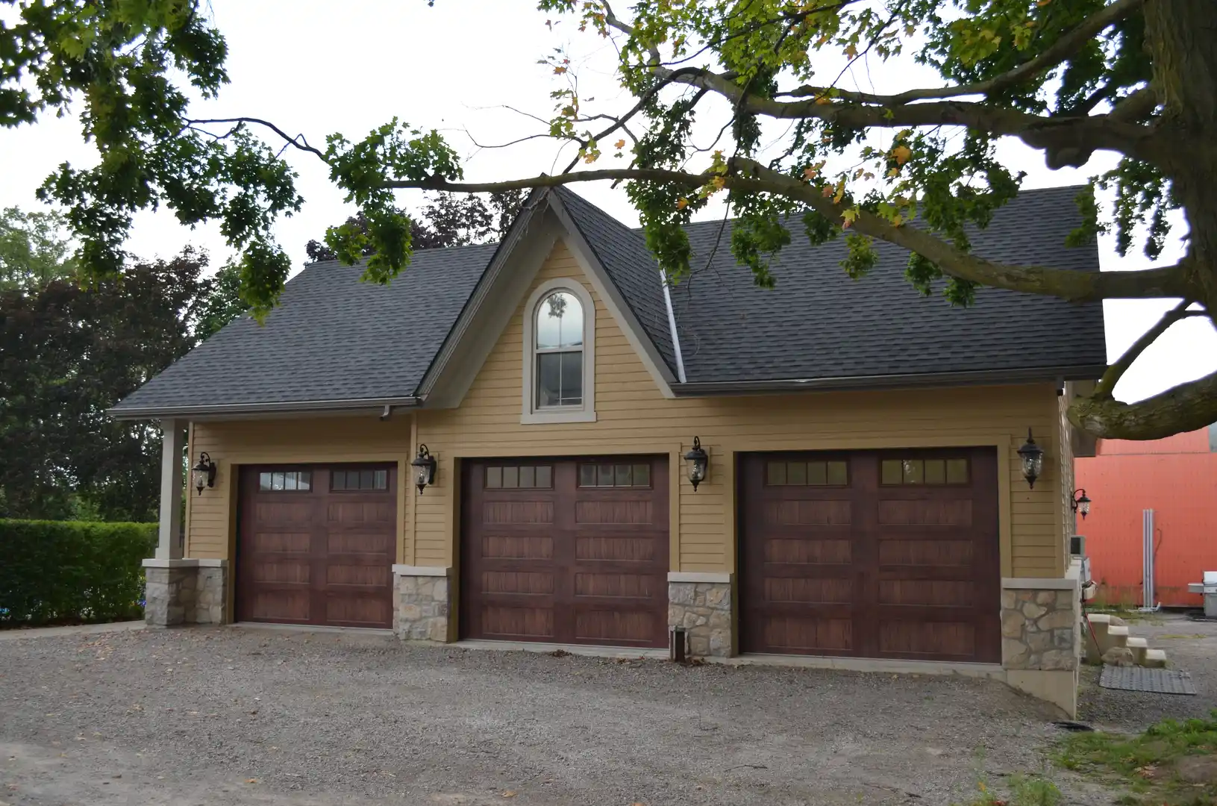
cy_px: 403
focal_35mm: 33
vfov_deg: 39.8
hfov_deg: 57.3
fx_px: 1113
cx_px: 608
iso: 100
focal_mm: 22
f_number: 4.5
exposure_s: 1/200
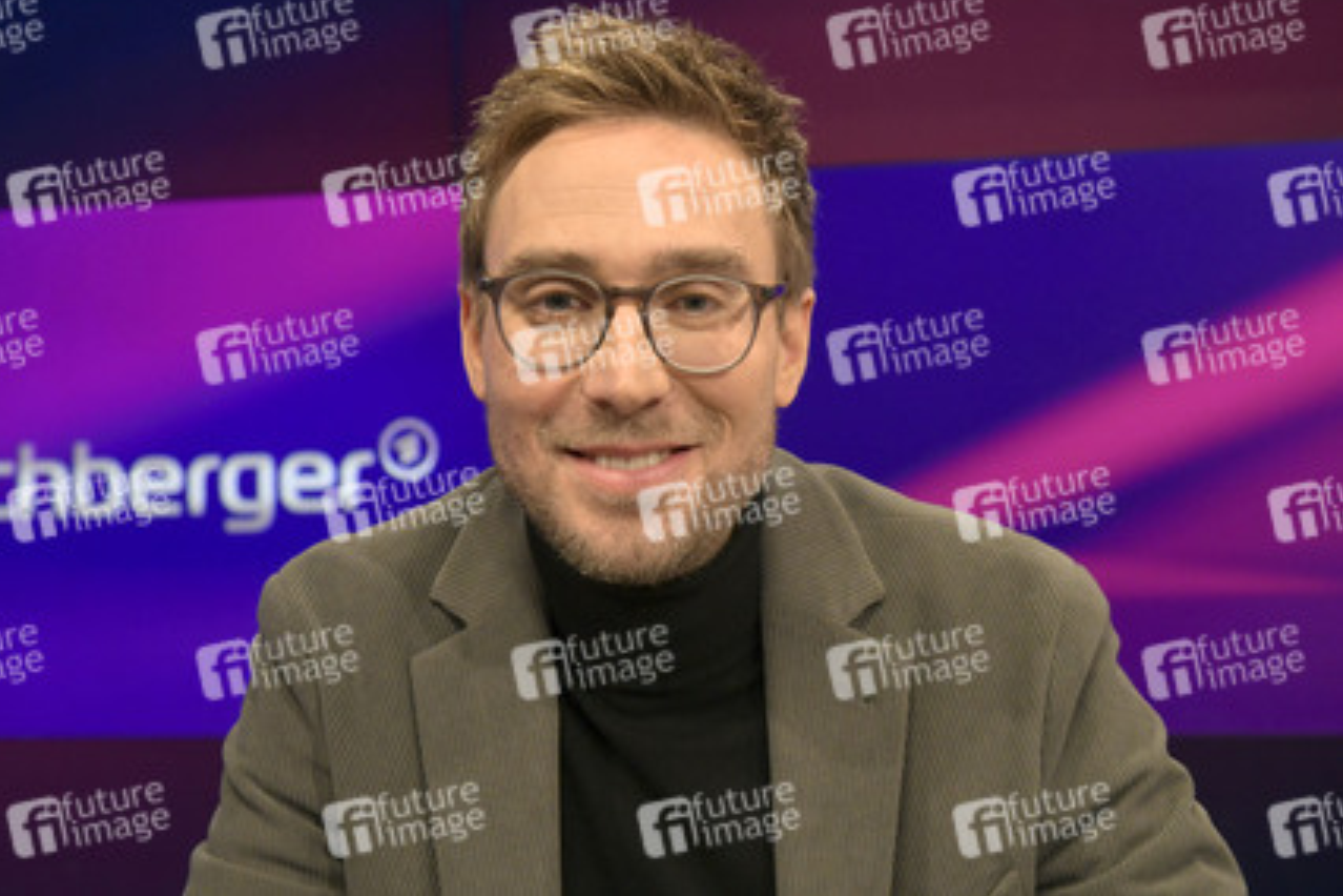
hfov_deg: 36.2
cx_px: 635
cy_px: 426
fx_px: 2052
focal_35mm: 55
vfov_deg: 24.6
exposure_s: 1/200
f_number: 6.3
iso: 1600
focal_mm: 52
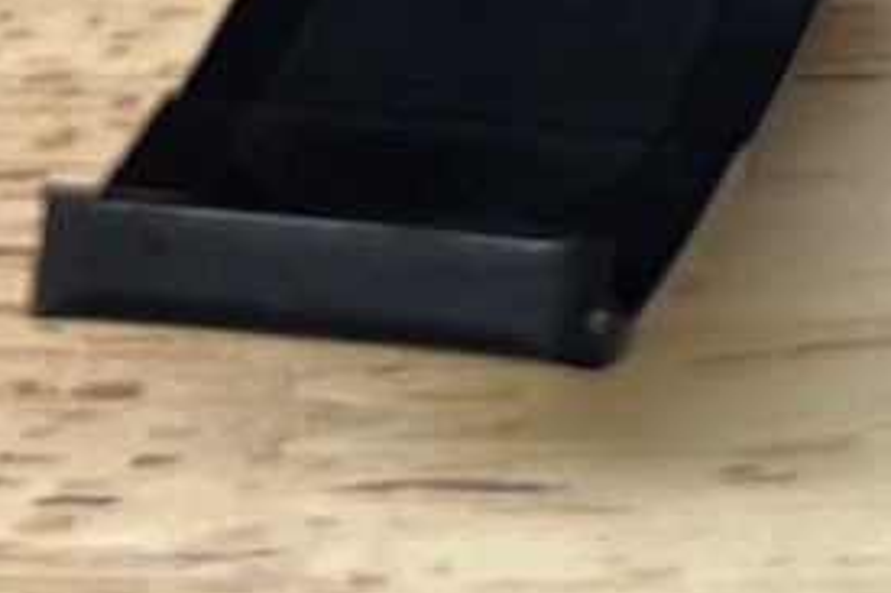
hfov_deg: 7.3
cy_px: -2803
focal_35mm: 252
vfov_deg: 4.4
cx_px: 2663
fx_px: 6233
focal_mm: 5.7
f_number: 1.5
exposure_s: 1/60
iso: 80
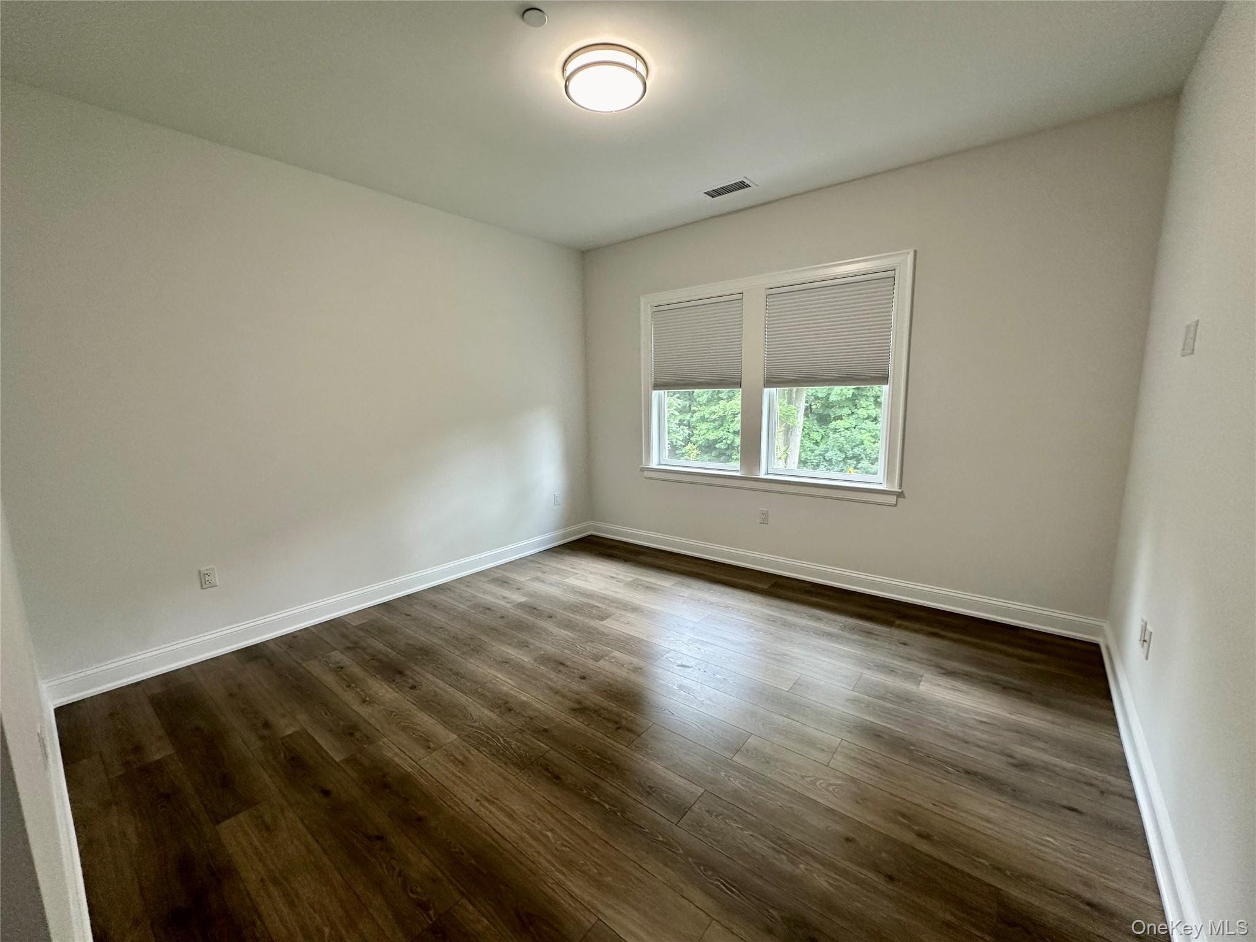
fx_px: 508
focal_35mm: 14
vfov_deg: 85.7
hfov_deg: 102.1
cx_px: 628
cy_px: 471
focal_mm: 2.22
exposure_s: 1/120
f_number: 2.2
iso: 200
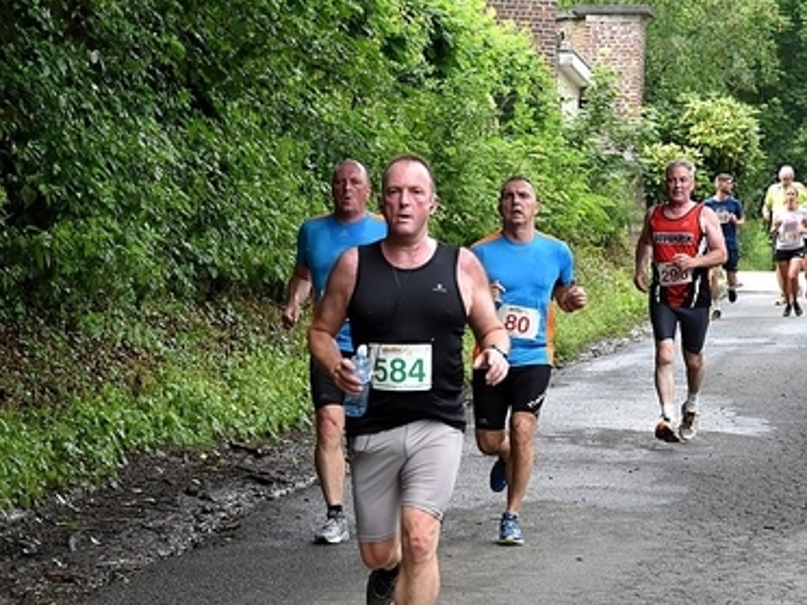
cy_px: 421
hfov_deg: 10.6
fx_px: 4336
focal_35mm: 186
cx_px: 330
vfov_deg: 8.0
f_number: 5.3
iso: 1000
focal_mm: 80
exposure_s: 1/500
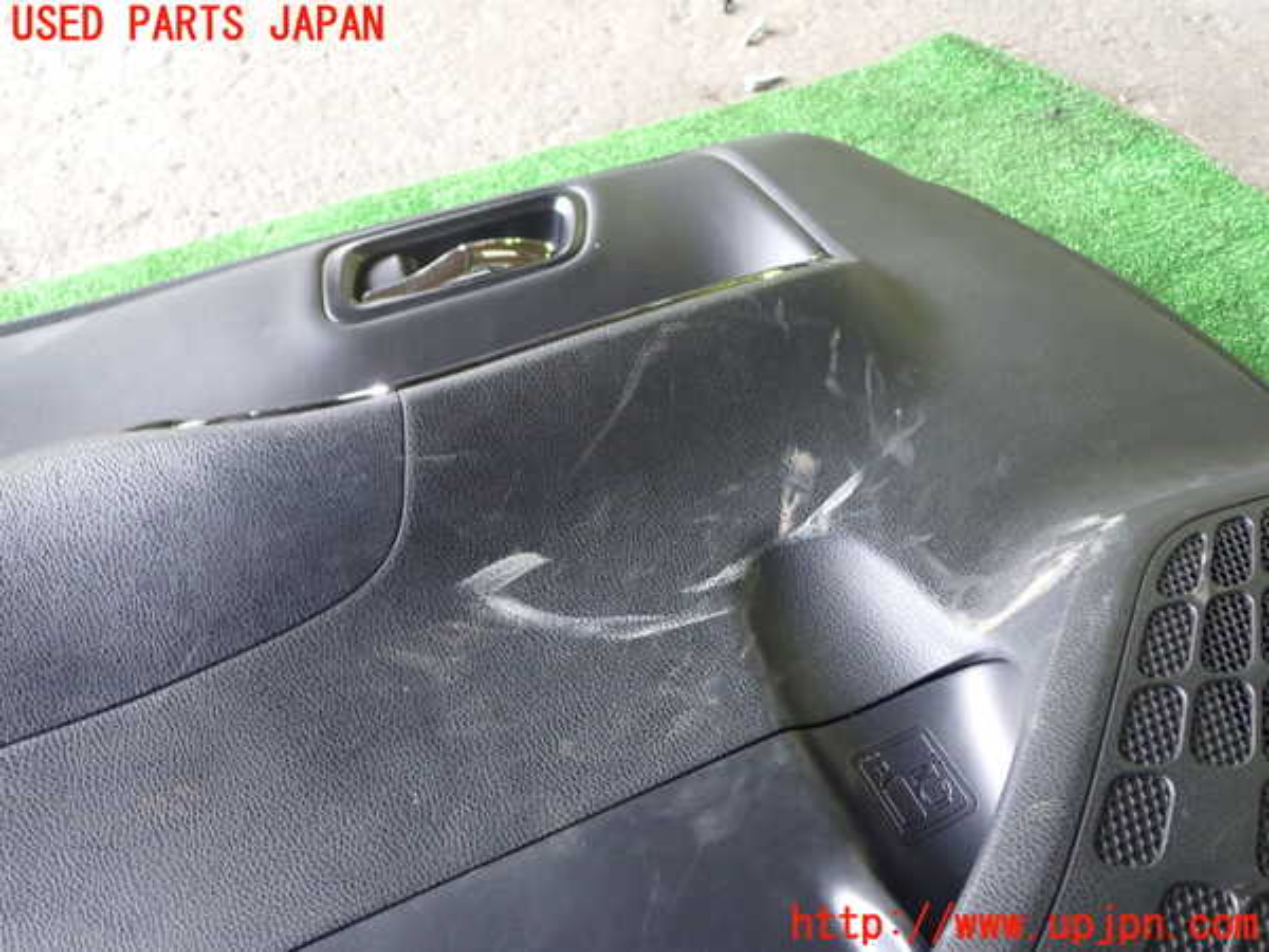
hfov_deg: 56.8
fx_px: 1173
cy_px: 476
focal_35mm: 32
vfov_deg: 44.2
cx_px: 634
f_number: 2.4
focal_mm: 5.79
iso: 800
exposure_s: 1/25
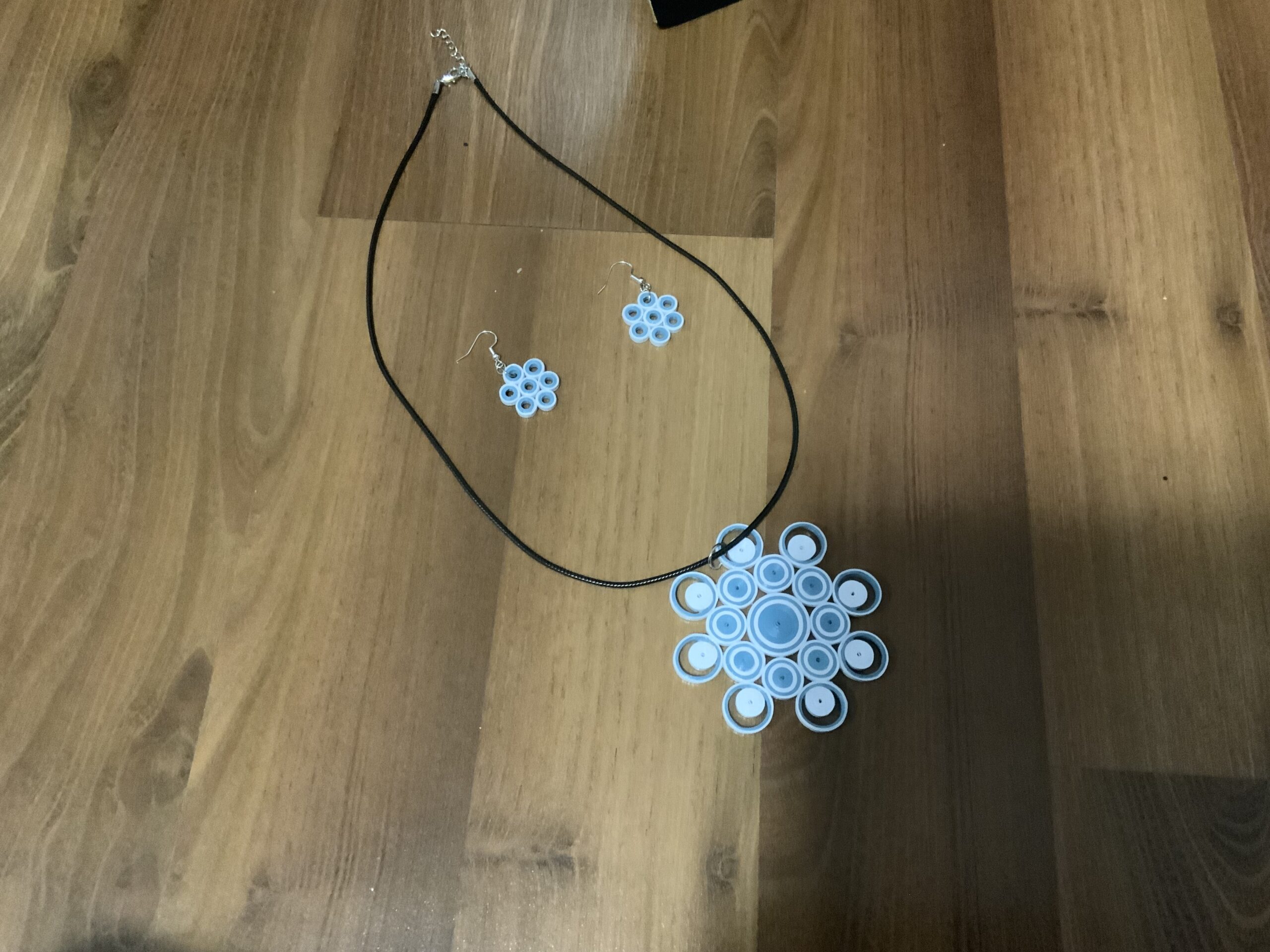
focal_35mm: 29
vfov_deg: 48.2
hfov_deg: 61.7
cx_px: 635
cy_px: 476
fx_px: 1064
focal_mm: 3
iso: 400
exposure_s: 1/25
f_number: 1.8
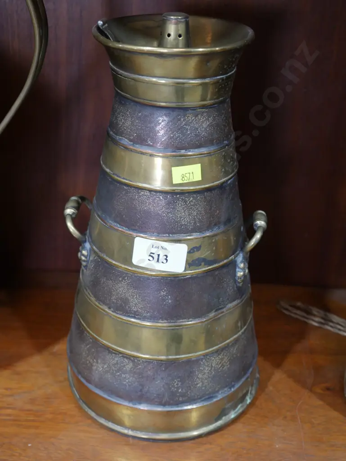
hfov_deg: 32.9
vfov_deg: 42.9
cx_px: 173
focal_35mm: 44
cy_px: 230
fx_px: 586
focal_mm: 22
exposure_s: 1/60
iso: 1000
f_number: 4.7
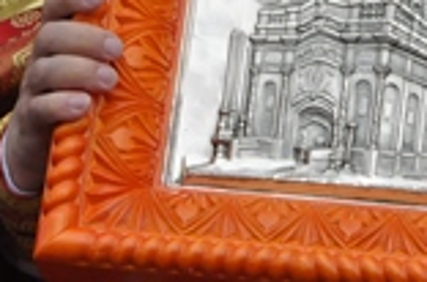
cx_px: 413
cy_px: -231
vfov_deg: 3.8
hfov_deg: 5.8
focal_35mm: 358
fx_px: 4233
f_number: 11
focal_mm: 58
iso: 2000
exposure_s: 1/2000
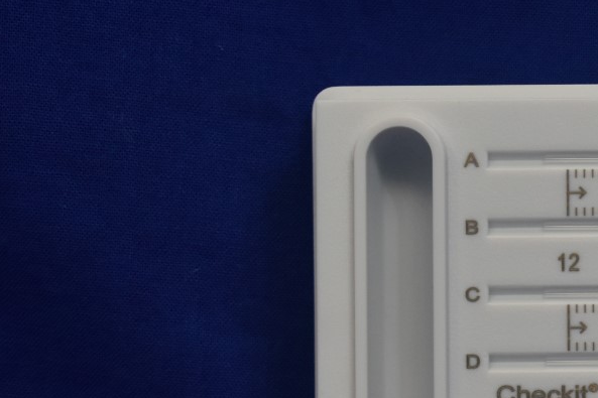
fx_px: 3742
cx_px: 776
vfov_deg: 6.1
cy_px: 397
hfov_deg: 9.0
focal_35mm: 225
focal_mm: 55
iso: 900
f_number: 5.6
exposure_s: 1/60
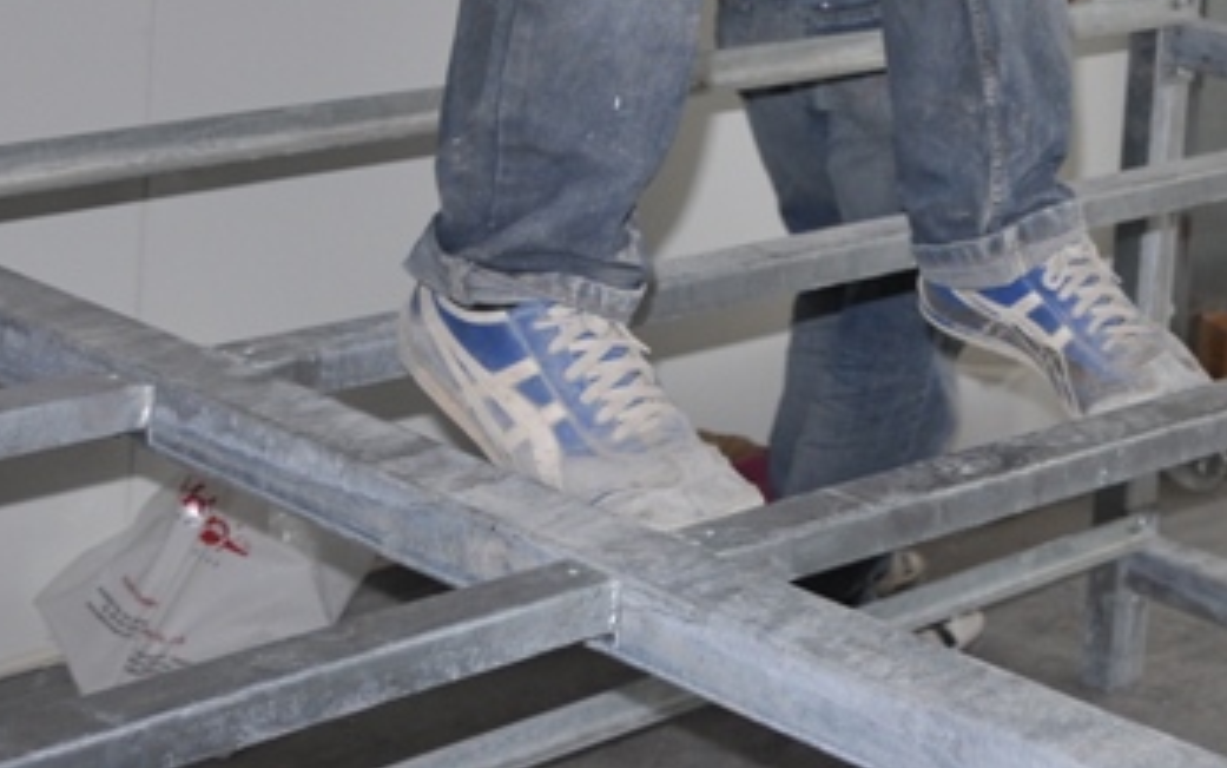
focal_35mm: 81
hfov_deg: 22.4
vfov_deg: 14.8
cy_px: -432
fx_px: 2709
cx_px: 1665
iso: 200
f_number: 5.6
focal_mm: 18
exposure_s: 1/200
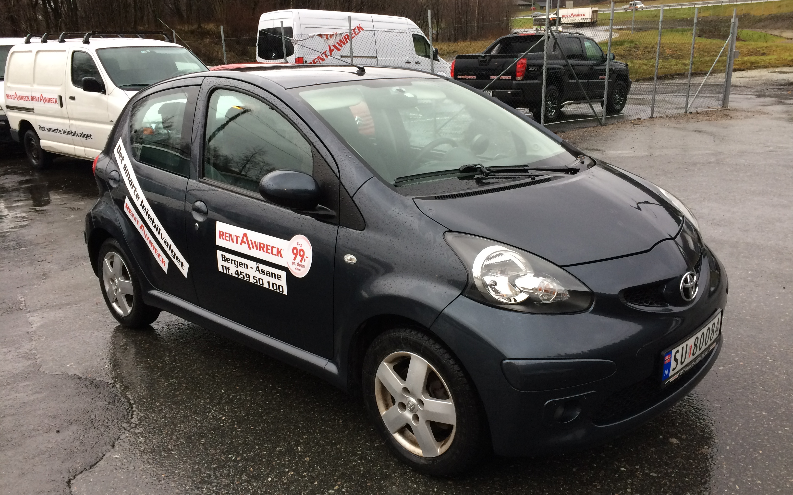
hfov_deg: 61.2
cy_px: 251
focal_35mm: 31
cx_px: 396
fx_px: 670
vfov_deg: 40.6
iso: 64
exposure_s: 1/33
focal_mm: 4.15
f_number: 2.2
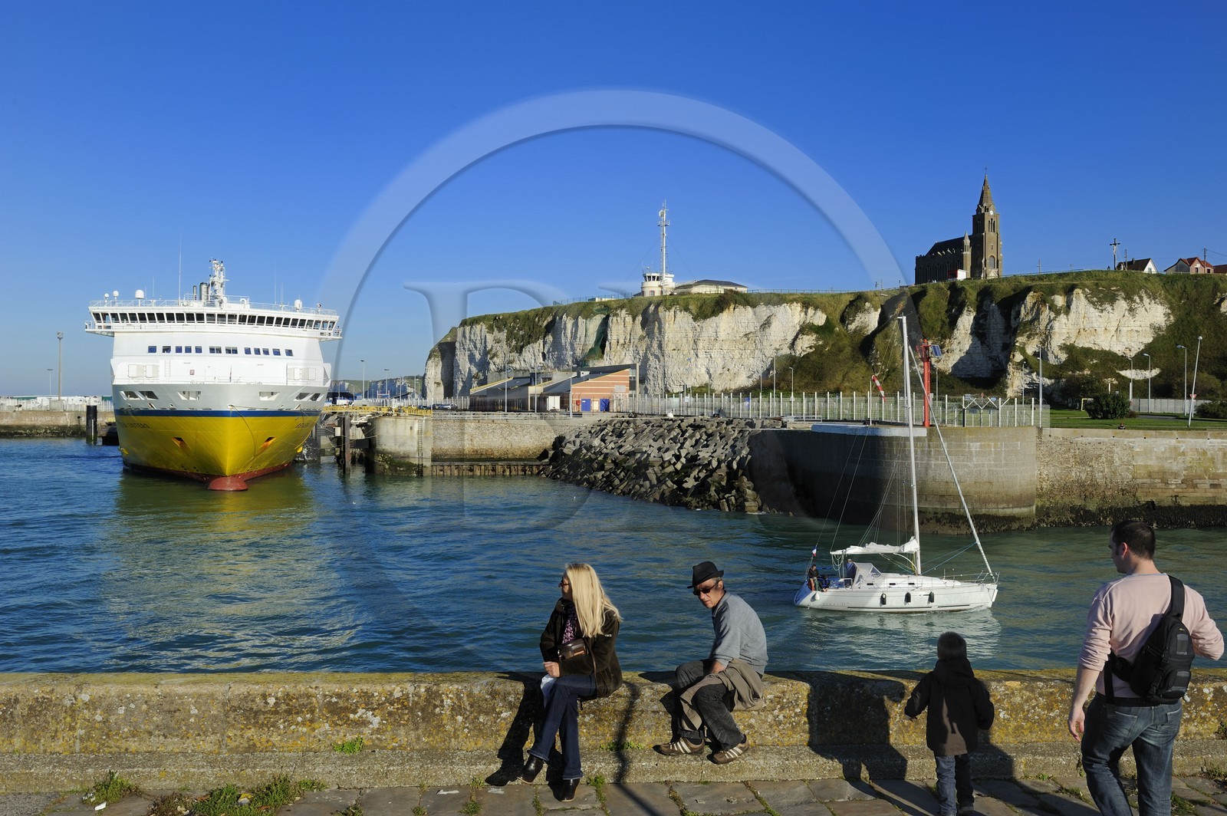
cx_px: 614
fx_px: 1090
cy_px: 408
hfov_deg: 58.8
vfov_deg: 41.0
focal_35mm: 32
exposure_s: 1/200
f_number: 14
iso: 200
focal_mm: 32
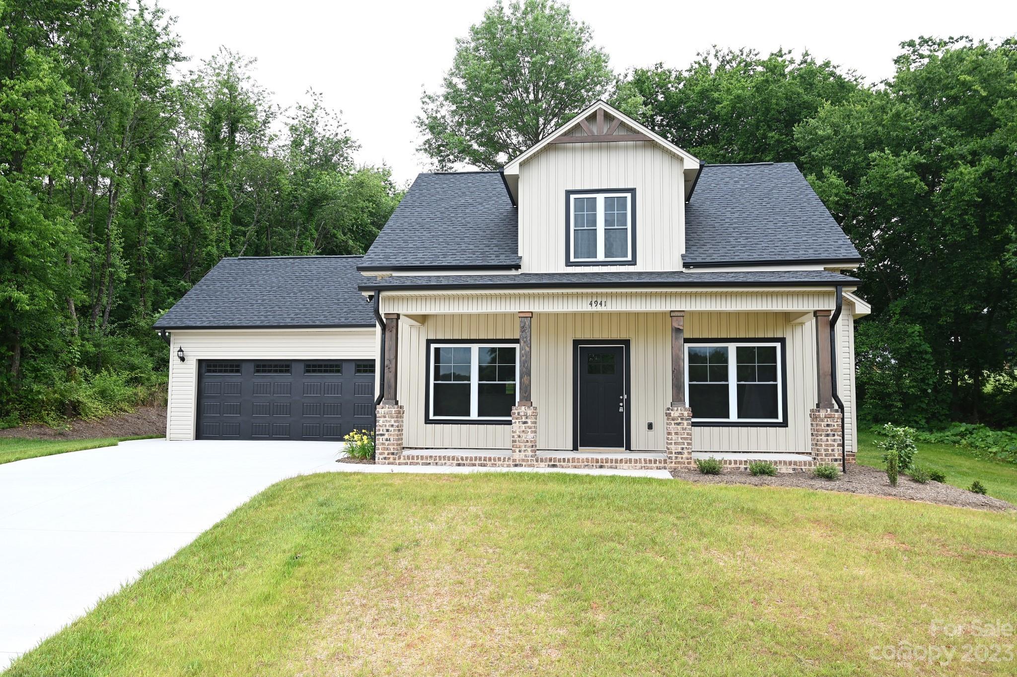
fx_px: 819
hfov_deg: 63.7
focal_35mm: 29
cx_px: 508
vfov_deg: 44.9
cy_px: 338
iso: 100
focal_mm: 29
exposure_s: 1/100
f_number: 5.6
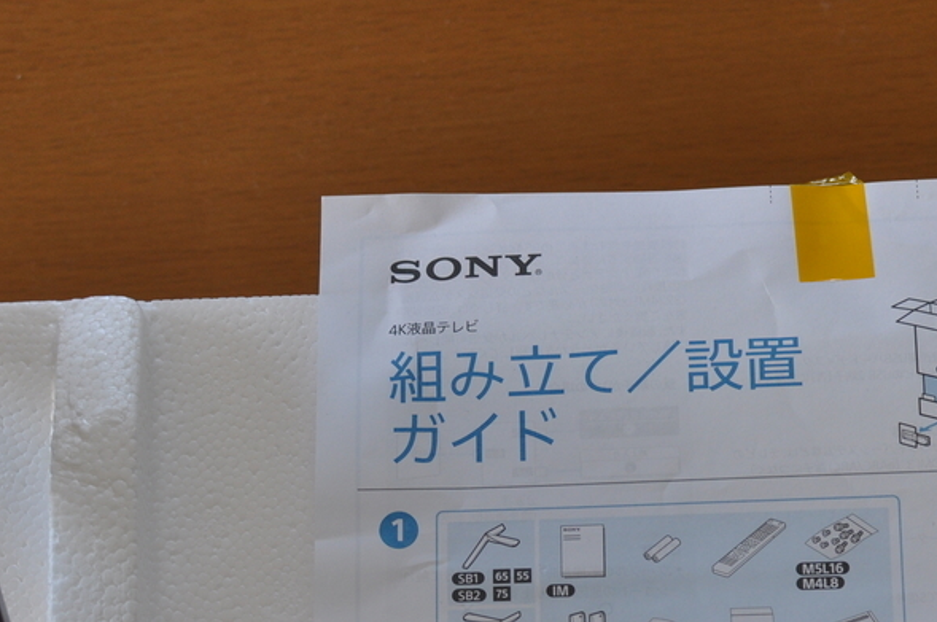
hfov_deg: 19.0
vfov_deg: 12.6
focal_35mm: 107
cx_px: 678
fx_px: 2782
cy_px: 618
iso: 400
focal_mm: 35
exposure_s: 1/80
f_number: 4.5
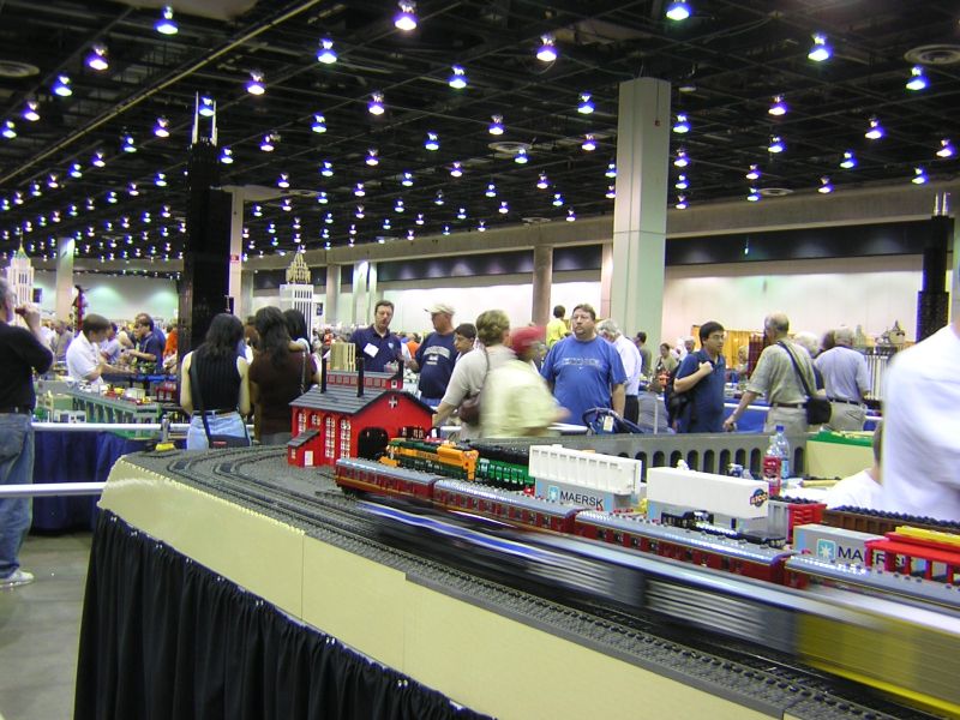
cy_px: 360
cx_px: 480
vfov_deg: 39.7
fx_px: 998
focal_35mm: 36
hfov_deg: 51.4
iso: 100
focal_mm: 4.7
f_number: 2.6
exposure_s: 1/3.7
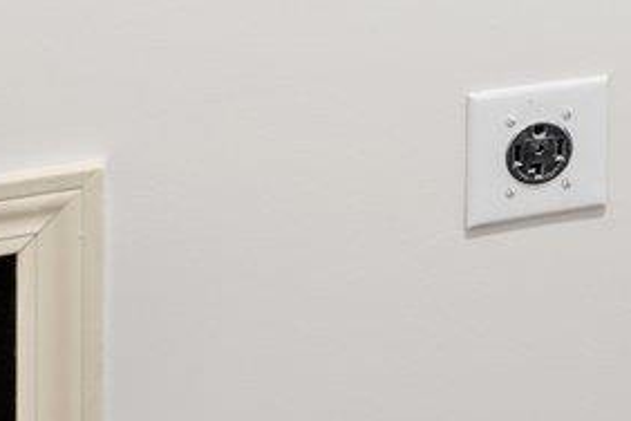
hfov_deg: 14.1
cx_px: 1296
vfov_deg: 10.1
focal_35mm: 120
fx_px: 2097
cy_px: -552
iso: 250
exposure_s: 1/1.25
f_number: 9
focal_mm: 16.5
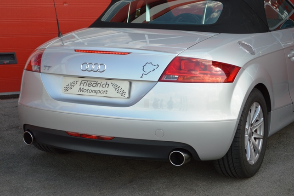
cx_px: 147
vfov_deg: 16.5
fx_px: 673
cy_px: 98
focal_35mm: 82
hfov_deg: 24.6
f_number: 5.6
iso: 100
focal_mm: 55
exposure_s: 1/125
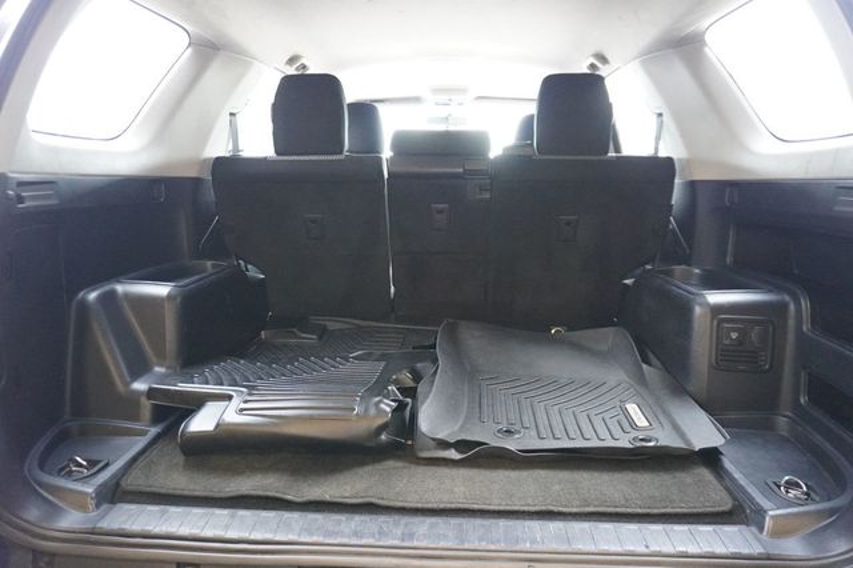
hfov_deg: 73.8
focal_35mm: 24
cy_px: 284
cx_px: 426
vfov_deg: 53.1
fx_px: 568
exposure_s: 1/160
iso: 6400
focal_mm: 16
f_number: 3.5
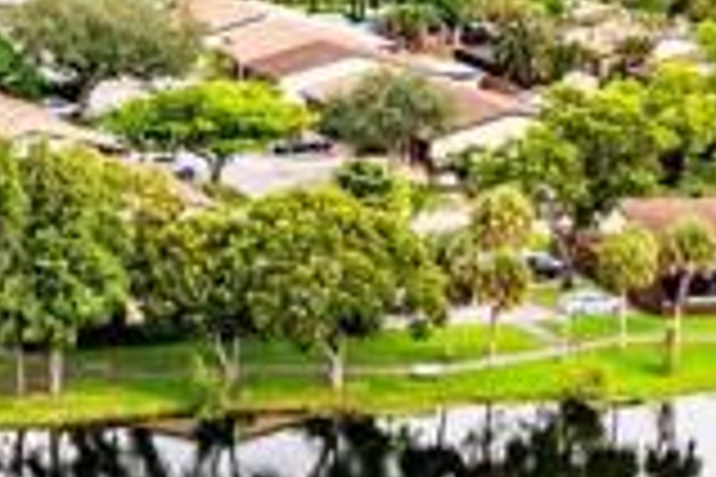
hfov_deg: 13.4
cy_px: 630
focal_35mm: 151
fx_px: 3003
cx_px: -18
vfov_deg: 8.9
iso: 150
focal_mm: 12.29
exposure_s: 1/15
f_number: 2.8
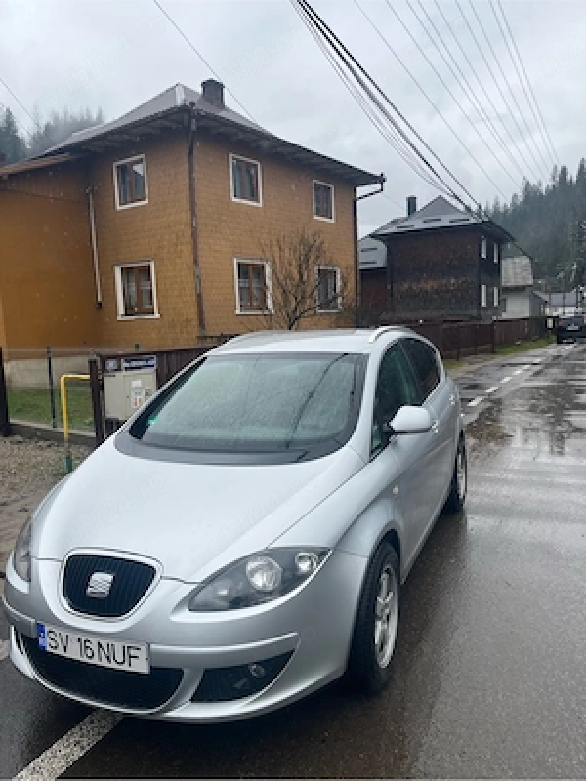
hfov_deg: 53.1
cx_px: 293
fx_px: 587
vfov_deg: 67.3
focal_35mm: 26
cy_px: 390
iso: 50
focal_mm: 5.1
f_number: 1.6
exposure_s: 1/766
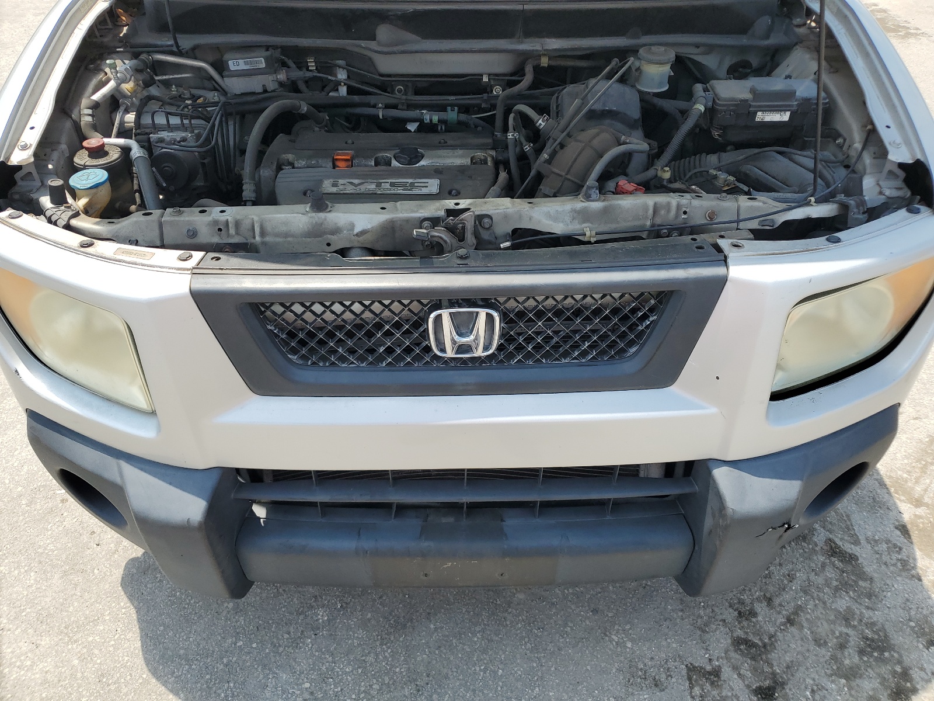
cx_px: 467
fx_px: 702
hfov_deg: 67.3
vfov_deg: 53.1
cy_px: 350
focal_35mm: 26
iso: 50
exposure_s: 1/2000
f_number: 1.5
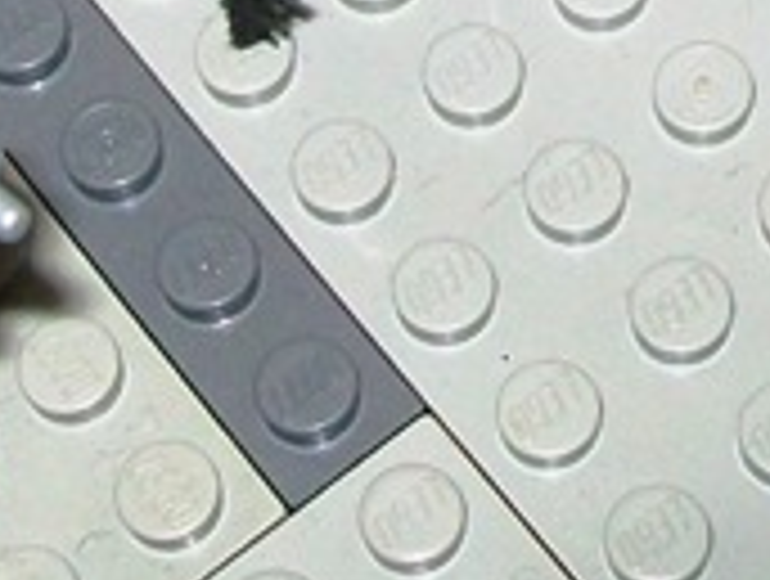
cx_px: 811
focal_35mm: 168
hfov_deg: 11.6
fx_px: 3745
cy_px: -638
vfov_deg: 8.4
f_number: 2.7
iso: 160
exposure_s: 1/60
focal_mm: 6
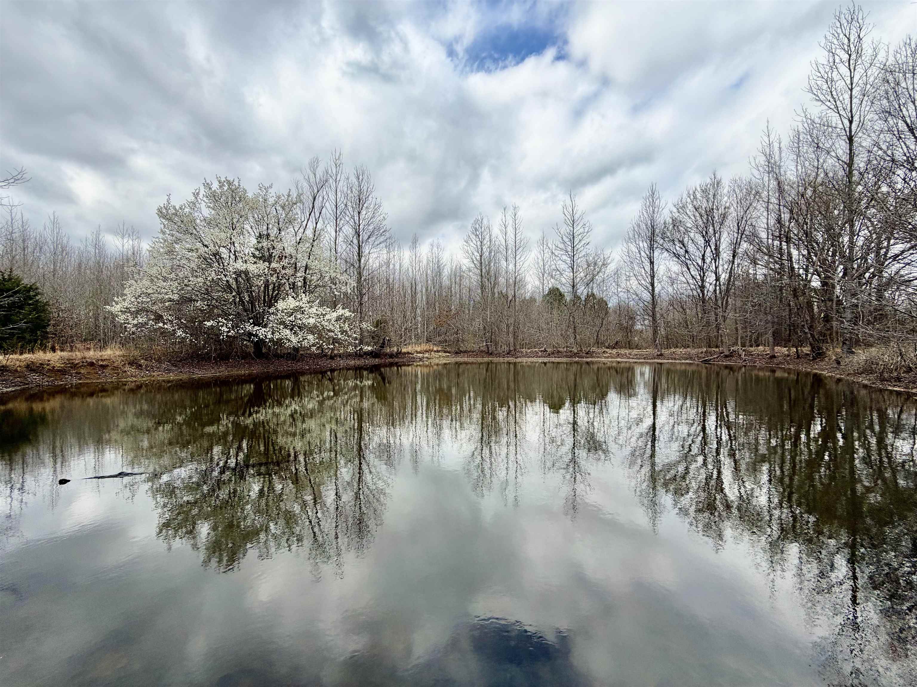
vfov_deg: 85.7
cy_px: 344
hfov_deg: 102.1
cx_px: 458
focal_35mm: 14
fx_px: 371
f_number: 2.2
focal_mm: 2.22
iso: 20
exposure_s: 1/914
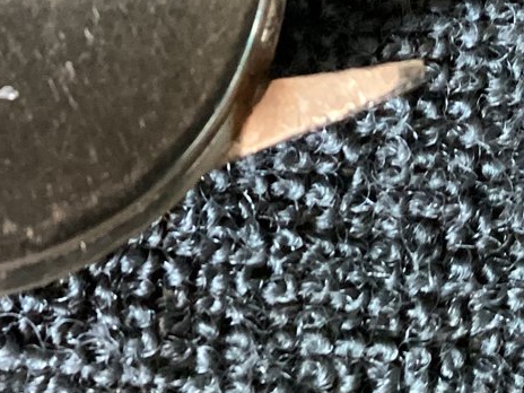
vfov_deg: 14.2
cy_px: -93
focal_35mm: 101
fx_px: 1529
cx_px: -136
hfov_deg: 18.3
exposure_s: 1/25
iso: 400
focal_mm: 3.3
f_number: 2.4
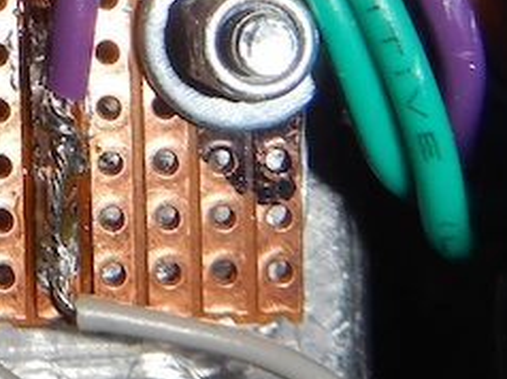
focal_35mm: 125
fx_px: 1829
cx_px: -277
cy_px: -191
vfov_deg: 11.4
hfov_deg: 14.6
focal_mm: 5.9
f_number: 7.9
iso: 200
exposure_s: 1/30
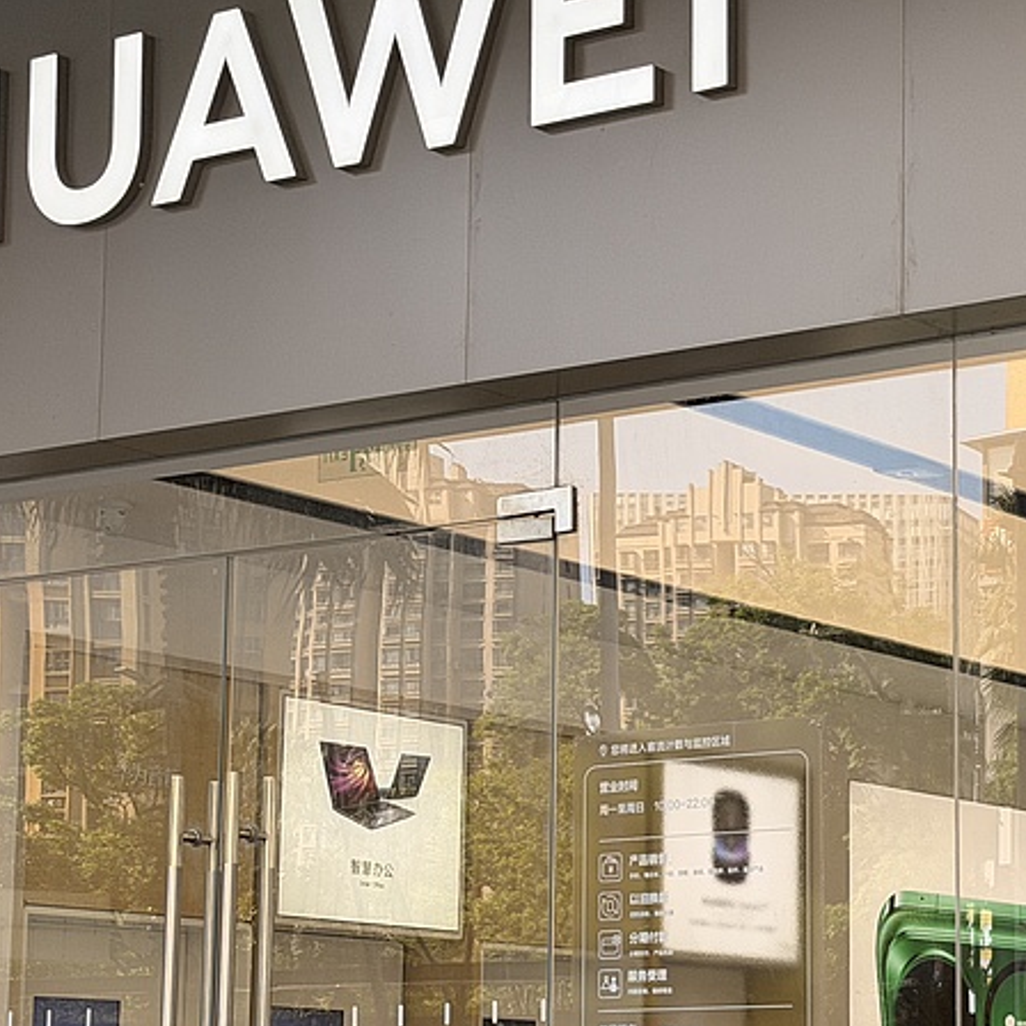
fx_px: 3253
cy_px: 648
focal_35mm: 97
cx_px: 685
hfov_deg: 17.9
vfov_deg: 17.9
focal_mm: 6.76
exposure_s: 1/885
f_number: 1.78
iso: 80
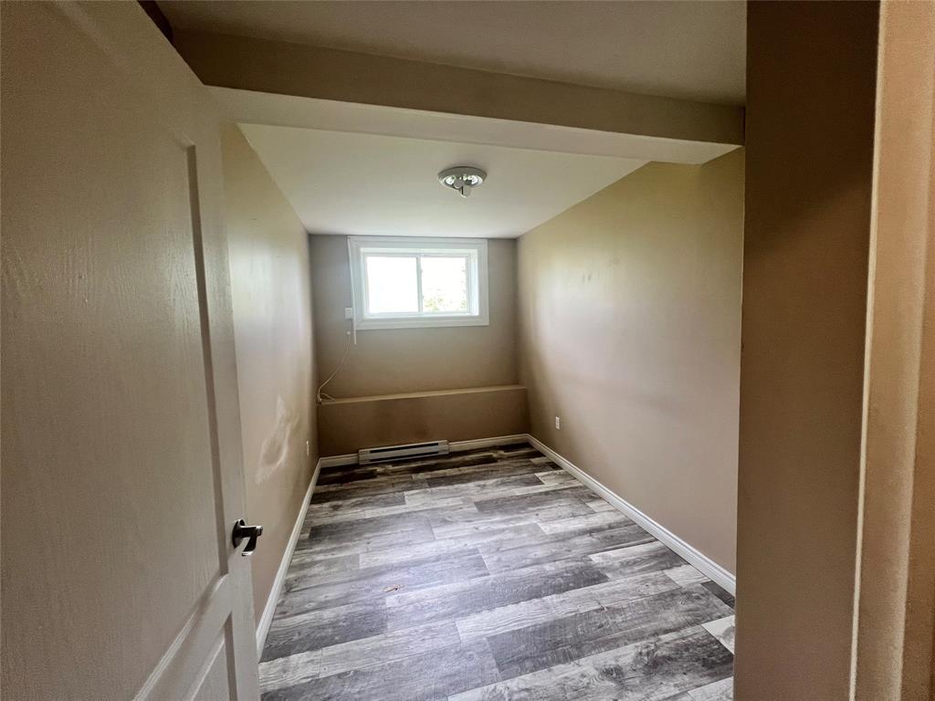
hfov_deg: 106.2
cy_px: 350
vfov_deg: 89.9
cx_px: 468
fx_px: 351
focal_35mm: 13
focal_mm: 1.57
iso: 125
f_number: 1.8
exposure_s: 1/60
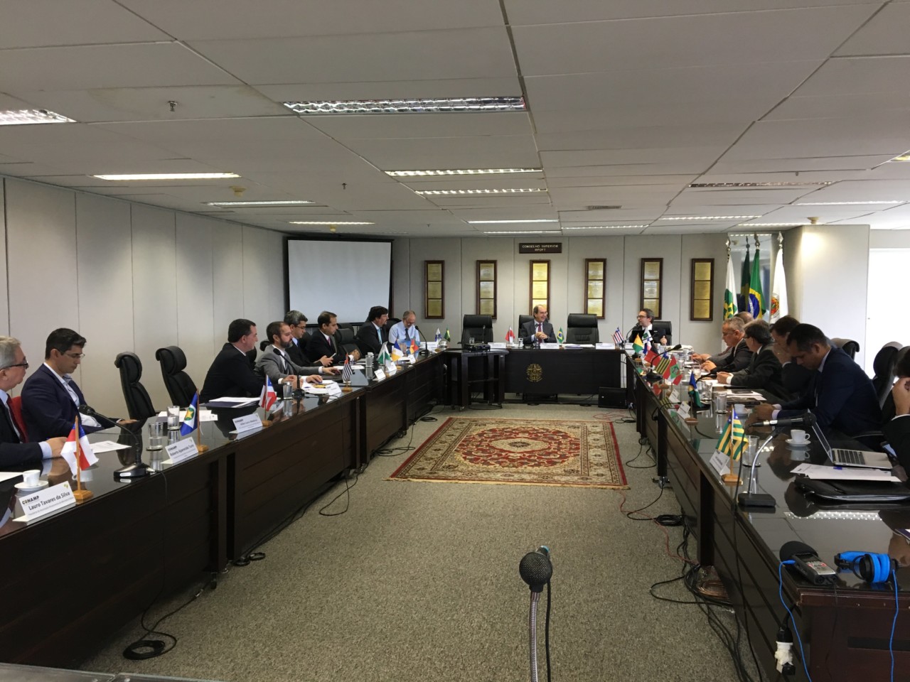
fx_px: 762
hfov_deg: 61.7
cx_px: 455
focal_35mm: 29
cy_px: 341
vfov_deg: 48.2
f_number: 2.2
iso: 80
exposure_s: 1/30
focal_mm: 4.15
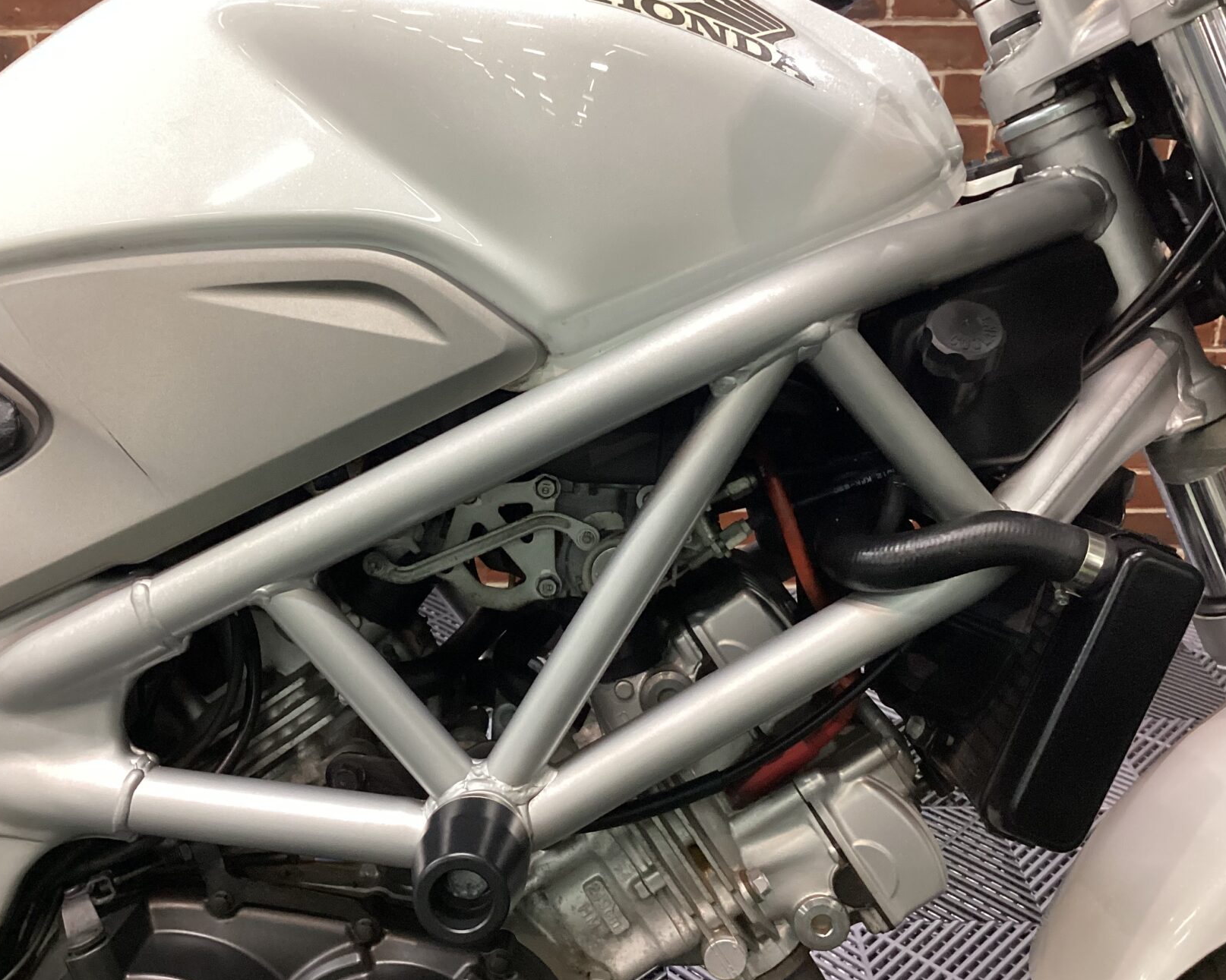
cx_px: 562
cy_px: 484
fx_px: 1306
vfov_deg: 41.2
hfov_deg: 50.2
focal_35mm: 36
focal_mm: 3.3
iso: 200
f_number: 2.4
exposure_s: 1/60
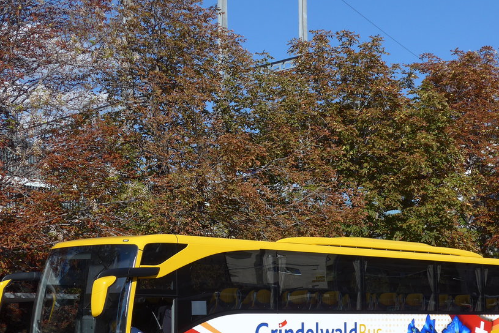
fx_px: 1040
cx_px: 279
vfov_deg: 18.1
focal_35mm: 75
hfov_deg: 27.0
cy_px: 256
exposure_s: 1/1300
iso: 80
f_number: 3.2
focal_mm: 10.1
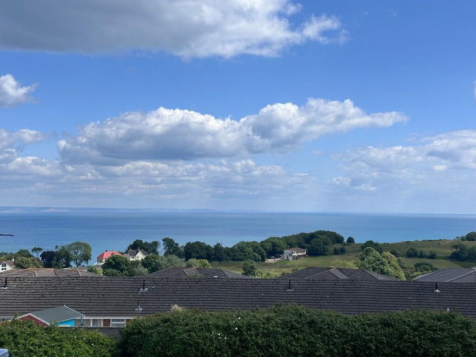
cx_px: 238
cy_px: 178
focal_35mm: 48
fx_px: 660
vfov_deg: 30.3
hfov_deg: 39.7
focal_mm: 6.86
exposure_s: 1/7634
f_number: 1.78
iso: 64
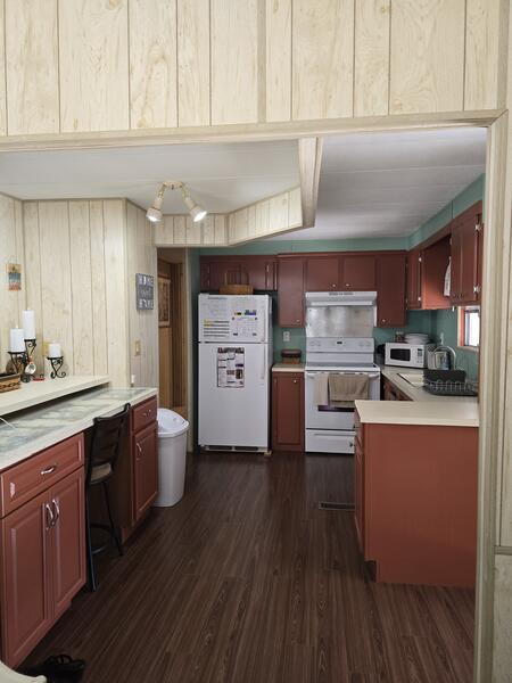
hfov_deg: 58.9
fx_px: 454
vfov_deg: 73.9
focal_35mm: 23
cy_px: 342
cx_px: 256
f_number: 1.7
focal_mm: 6.3
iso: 250
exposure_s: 1/120
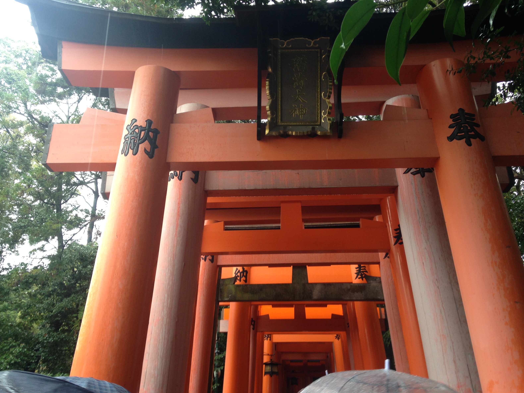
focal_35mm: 34
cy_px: 195
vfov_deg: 41.8
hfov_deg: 53.9
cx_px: 255
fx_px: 515
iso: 50
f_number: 2.4
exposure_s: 1/24
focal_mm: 4.12
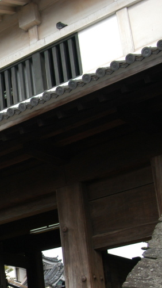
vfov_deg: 27.3
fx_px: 588
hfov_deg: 14.6
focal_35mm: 77
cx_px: -85
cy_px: 195
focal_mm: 24
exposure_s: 1/200
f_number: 7.1
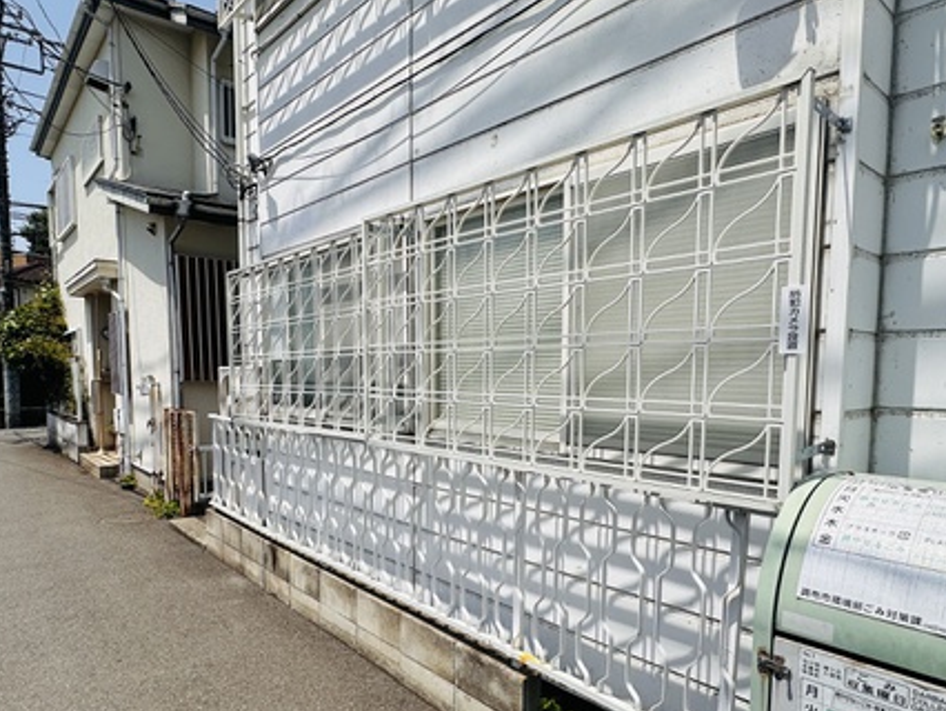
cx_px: 429
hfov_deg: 73.7
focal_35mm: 23
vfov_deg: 58.5
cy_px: 425
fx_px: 629
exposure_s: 1/2959
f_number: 2.2
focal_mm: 2.22
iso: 50
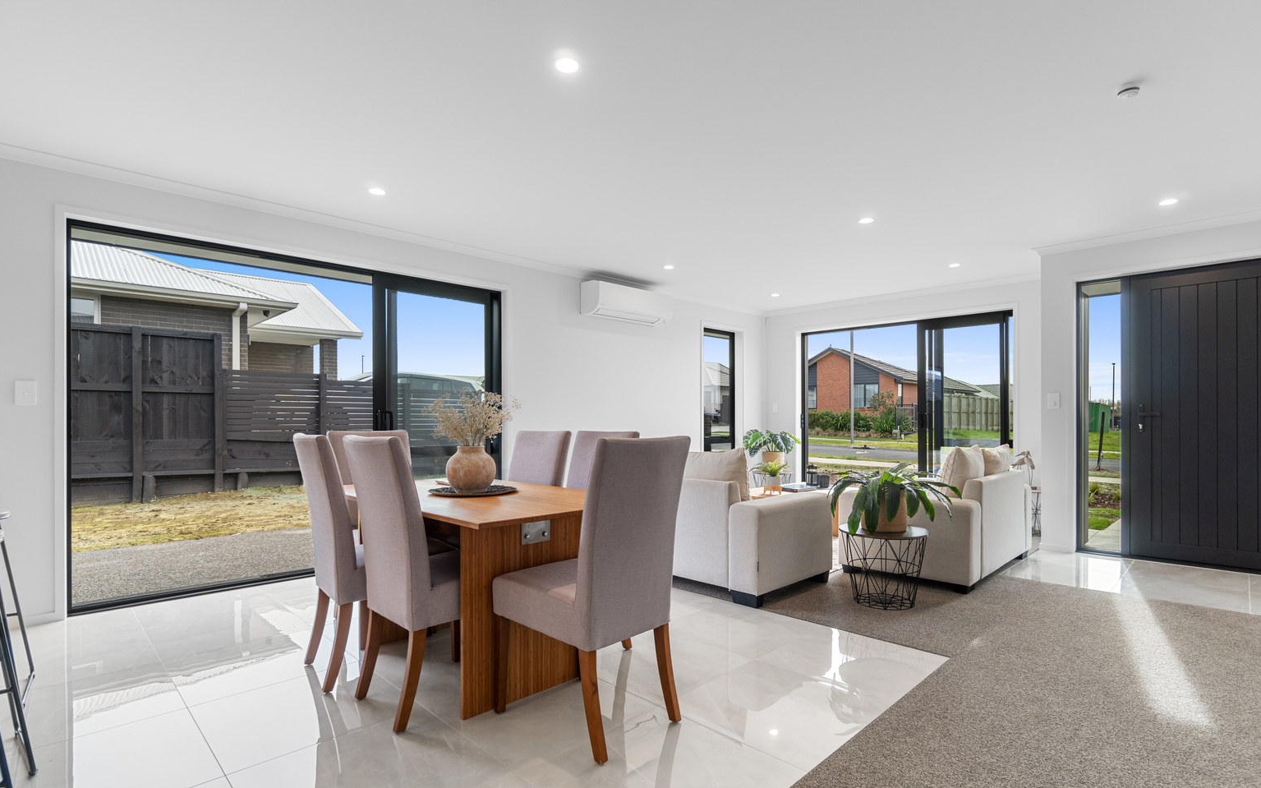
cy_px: 432
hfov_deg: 92.6
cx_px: 654
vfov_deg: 66.2
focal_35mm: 18
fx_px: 602
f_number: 4
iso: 125
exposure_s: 1/30
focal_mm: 11
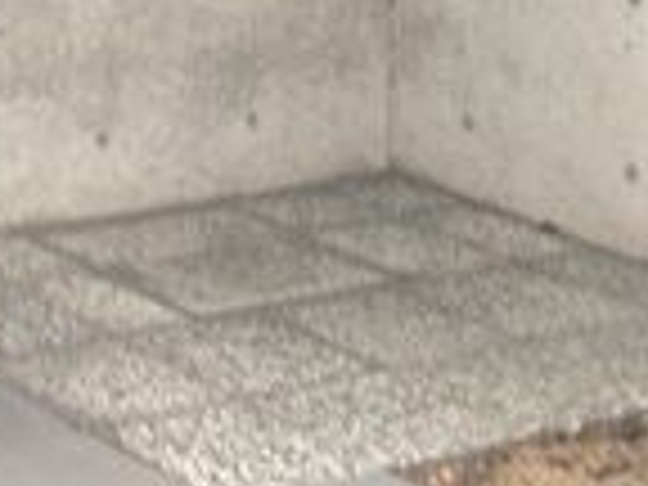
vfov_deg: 9.7
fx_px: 2733
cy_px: -374
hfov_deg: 12.4
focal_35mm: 146
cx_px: -518
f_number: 2.4
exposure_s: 1/20
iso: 100
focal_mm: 4.28
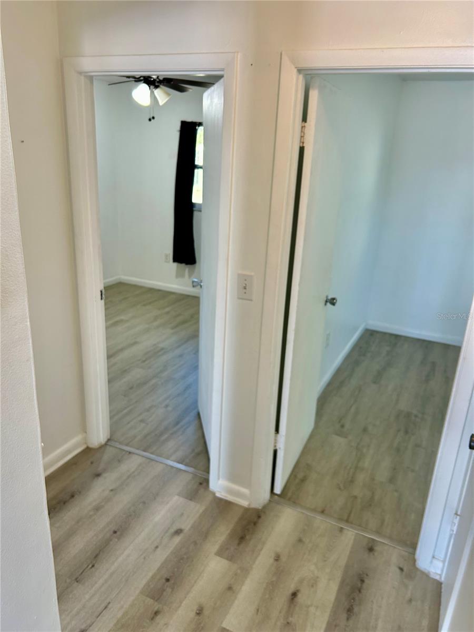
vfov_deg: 67.3
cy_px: 316
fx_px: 475
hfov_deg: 53.1
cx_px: 237
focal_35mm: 26
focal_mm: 5.7
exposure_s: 1/120
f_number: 1.5
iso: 125
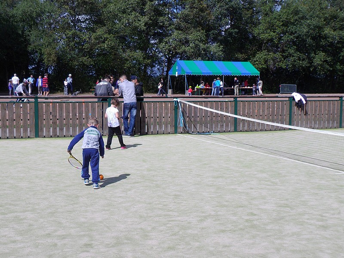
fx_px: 378
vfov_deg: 37.7
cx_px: 172
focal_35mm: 38
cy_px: 129
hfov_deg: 49.0
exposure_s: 1/1600
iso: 100
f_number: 3.3
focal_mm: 6.8
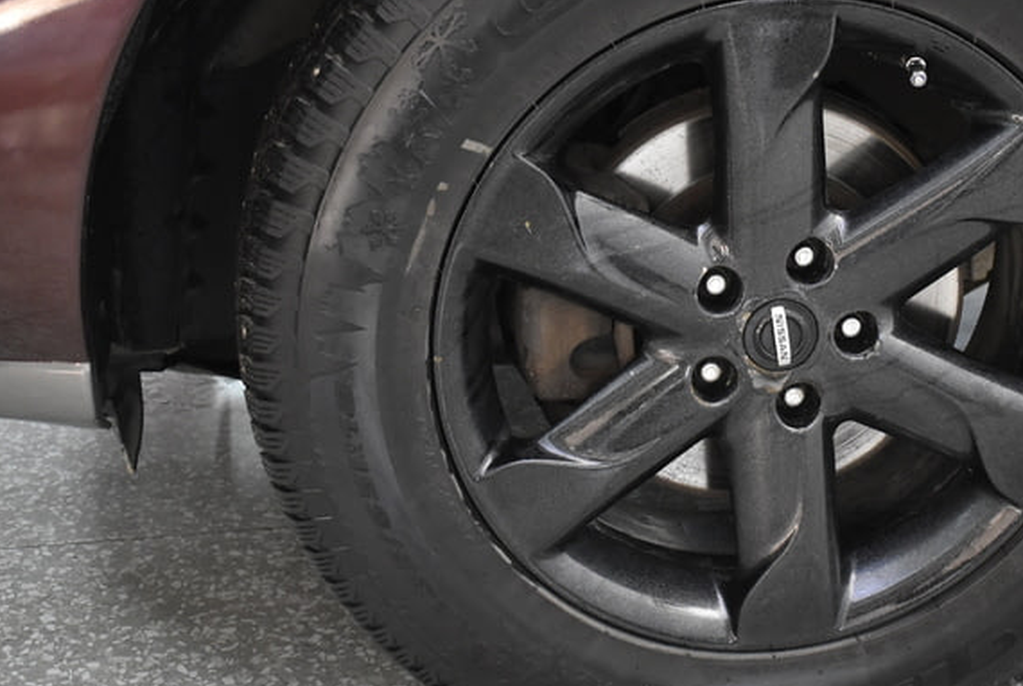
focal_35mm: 71
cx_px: 745
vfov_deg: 19.2
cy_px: 277
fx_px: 2021
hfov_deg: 28.1
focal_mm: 30
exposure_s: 1/50
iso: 2200
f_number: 4.2
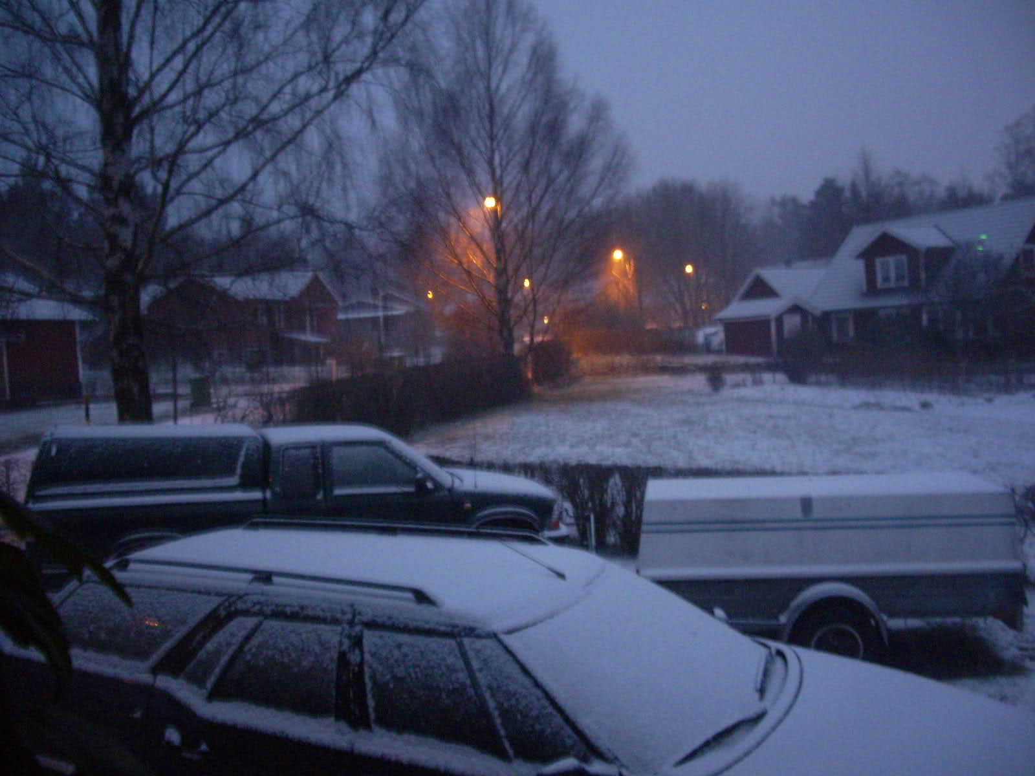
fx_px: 1046
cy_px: 388
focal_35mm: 35
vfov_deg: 40.7
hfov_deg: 52.6
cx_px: 518
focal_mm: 5.8
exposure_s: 1/4
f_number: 2.6
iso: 320
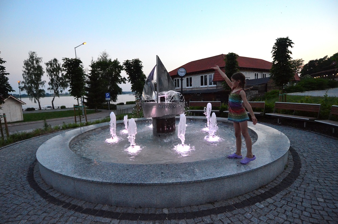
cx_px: 169
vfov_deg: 67.1
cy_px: 112
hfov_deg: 90.1
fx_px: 169
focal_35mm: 18
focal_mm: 12
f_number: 4
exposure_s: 1/400
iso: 3600
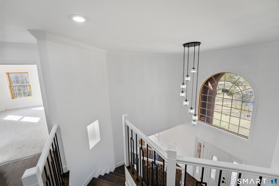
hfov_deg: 104.3
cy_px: 93
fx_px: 108
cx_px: 140
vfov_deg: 81.2
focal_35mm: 14
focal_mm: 14
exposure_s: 1/25
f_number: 8
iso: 320
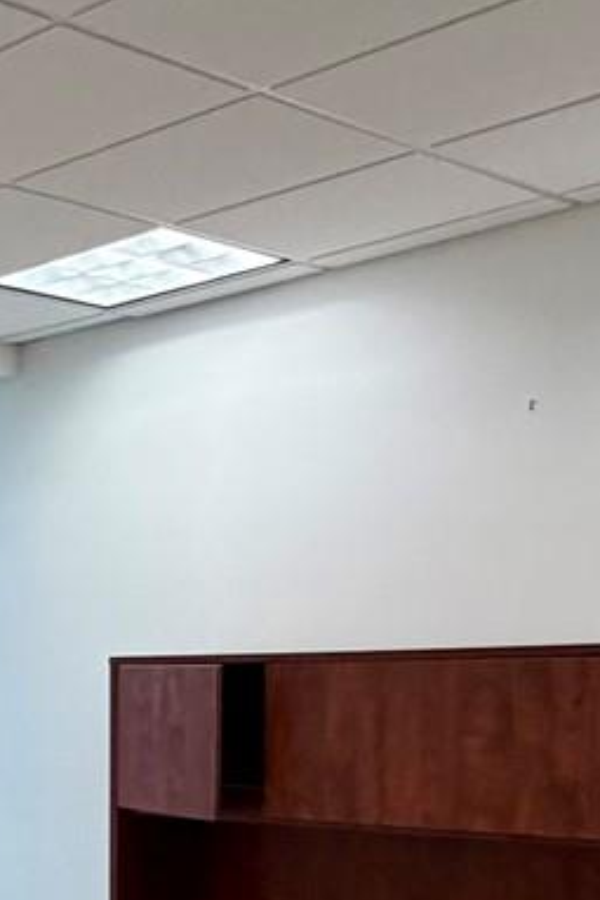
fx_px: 1524
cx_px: -511
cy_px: 768
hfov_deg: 17.6
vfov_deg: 31.7
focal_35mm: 61
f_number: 2.2
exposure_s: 1/120
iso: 250
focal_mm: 2.22
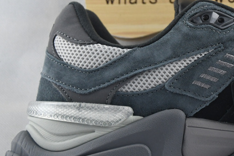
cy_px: 56
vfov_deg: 11.8
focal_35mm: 116
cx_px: 249
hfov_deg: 17.1
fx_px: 754
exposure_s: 1/320
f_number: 4
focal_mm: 29
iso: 800
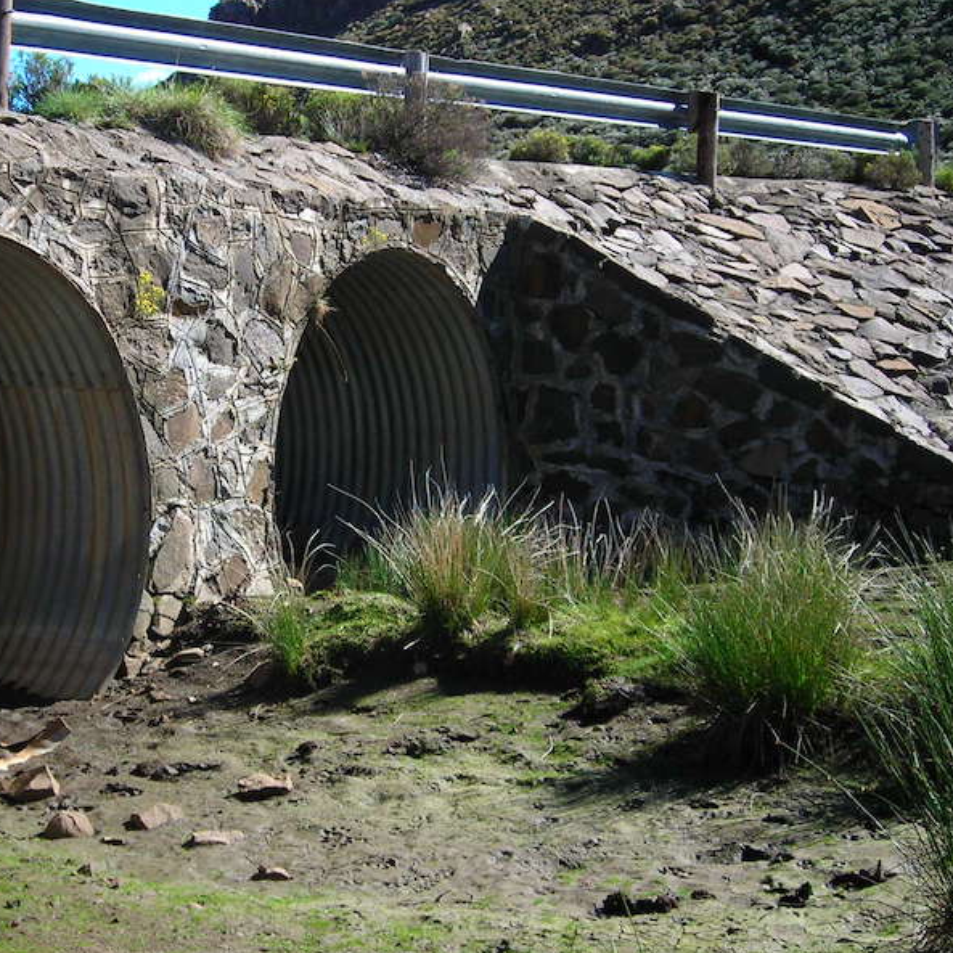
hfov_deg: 29.3
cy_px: 394
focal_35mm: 58
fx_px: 1807
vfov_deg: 29.5
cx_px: 284
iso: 50
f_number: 3.2
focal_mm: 6.3
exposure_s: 1/296
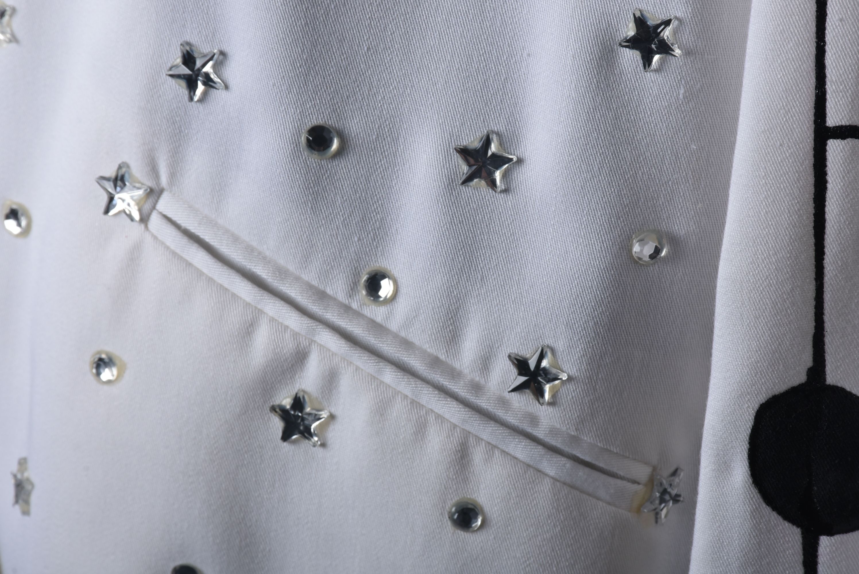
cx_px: 430
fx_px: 5015
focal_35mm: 210
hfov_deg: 9.8
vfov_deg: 6.6
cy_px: 287
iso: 200
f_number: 18
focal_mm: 140
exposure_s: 1/200
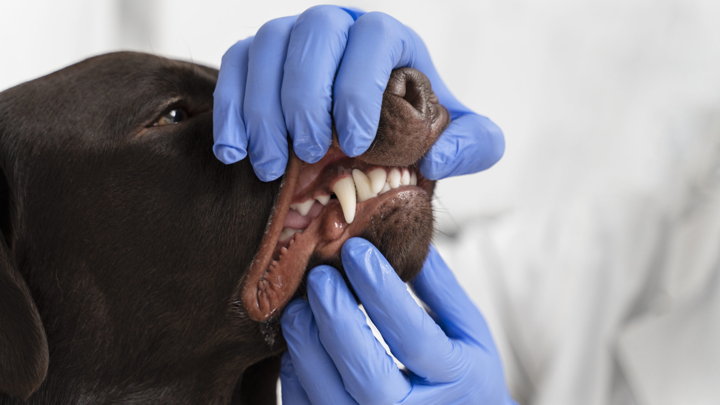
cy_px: 185
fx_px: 1508
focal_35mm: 79
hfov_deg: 26.9
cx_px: 359
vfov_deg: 15.3
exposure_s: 1/320
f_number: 2.8
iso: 640
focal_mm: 75
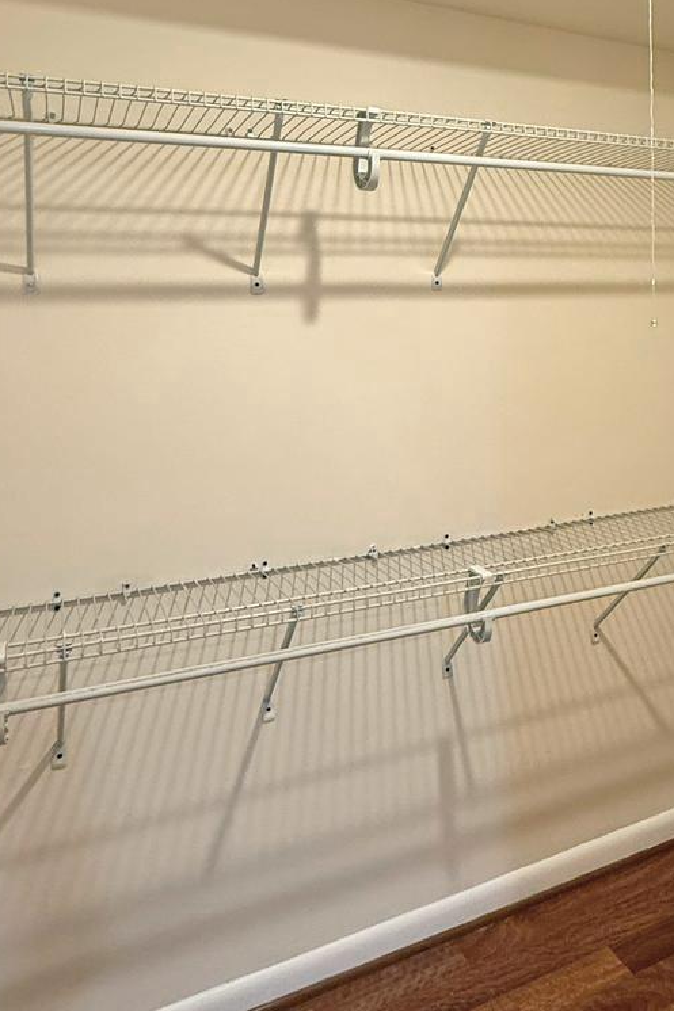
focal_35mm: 30
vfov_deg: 60.5
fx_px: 843
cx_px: 507
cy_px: 339
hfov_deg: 42.2
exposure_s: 1/60
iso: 250
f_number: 2.2
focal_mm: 2.22
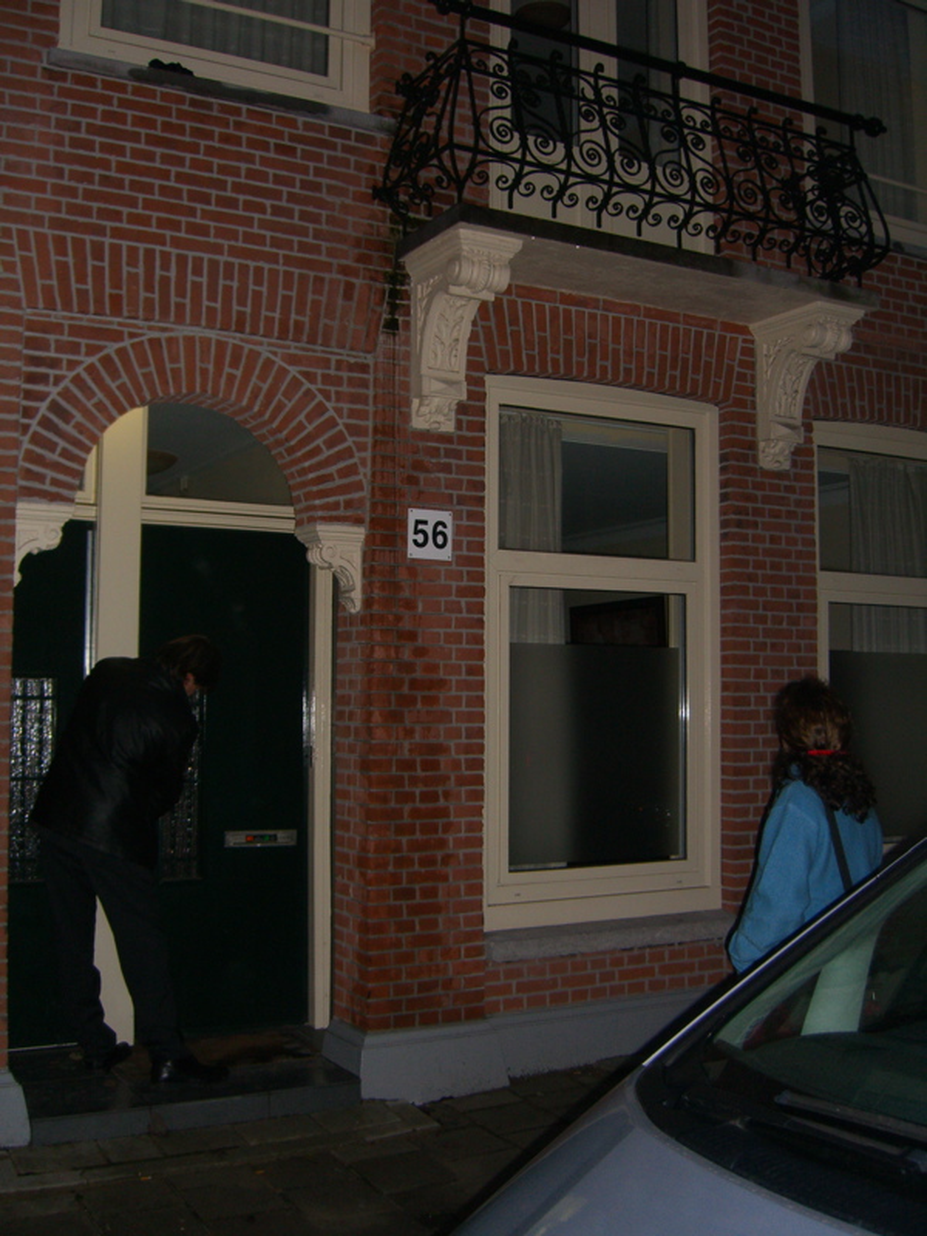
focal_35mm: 38
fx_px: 1357
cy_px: 618
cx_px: 464
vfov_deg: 49.0
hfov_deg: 37.7
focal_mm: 7.9
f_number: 2.8
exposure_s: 1/60
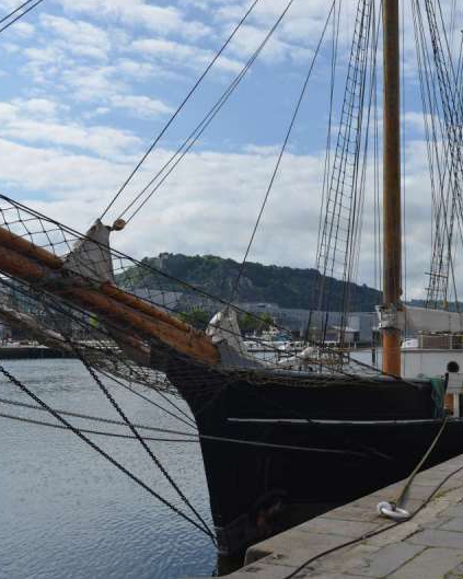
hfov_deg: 33.3
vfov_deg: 42.0
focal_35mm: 44
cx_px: 361
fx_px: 754
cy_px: 289
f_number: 10
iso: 125
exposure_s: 1/400
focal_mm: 31
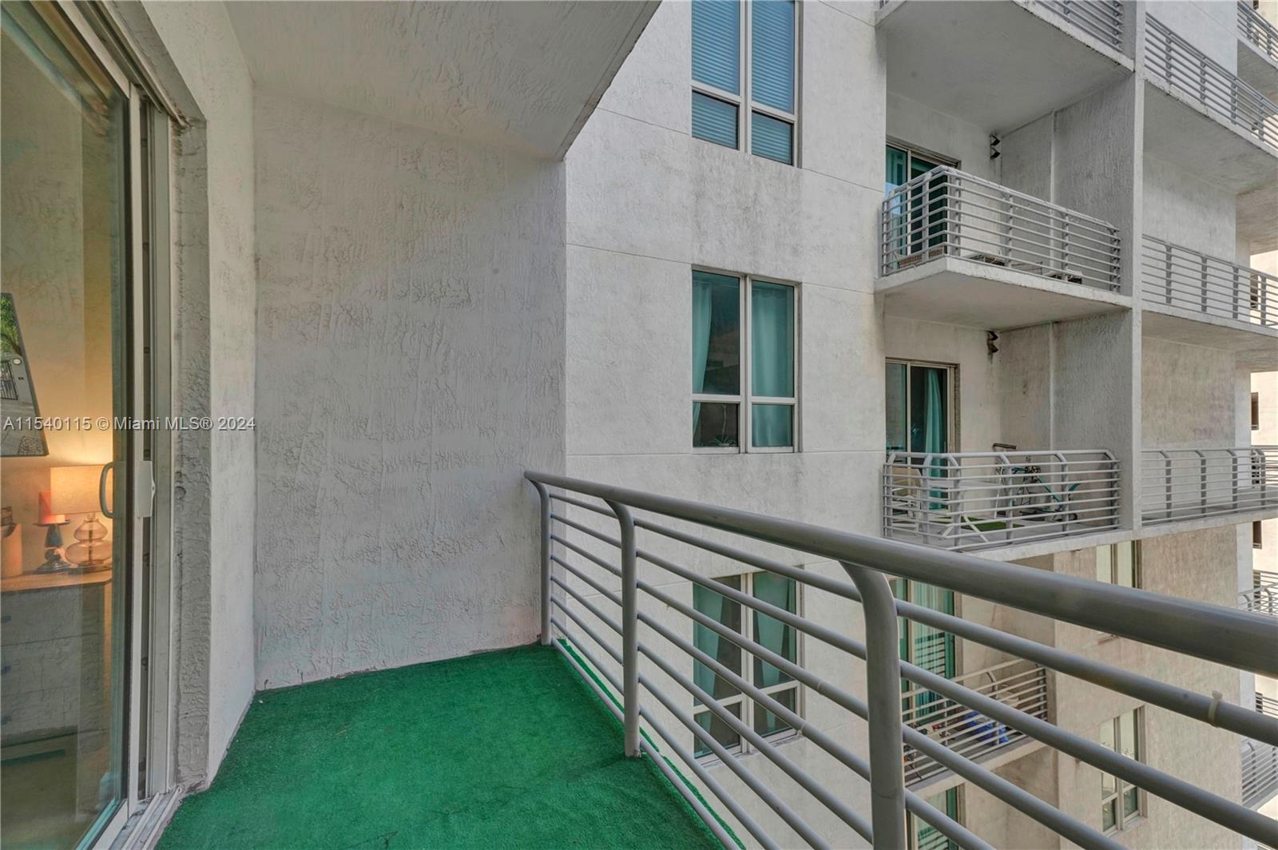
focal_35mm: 14
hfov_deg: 104.3
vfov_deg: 81.1
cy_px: 425
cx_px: 639
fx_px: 497
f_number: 20
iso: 1600
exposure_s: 1/100
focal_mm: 14
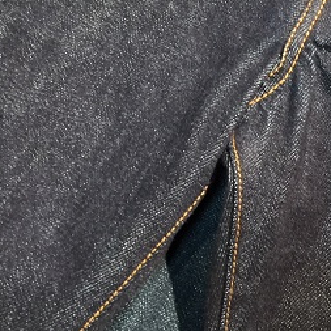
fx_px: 876
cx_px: 358
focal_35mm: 81
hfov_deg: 20.5
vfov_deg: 20.0
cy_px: -76
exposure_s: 1/30
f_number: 2.2
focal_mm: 4.15
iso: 125
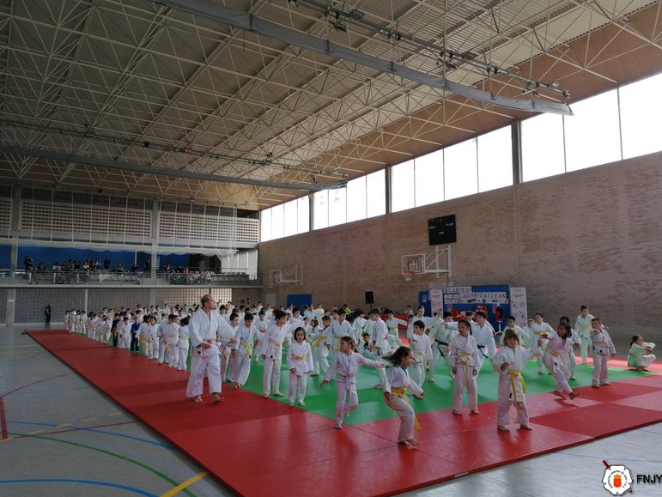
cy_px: 245
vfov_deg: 49.8
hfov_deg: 63.4
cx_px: 340
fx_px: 536
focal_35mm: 28
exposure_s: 1/134
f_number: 1.8
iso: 50
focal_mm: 4.75
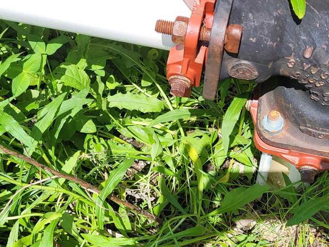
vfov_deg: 26.4
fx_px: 523
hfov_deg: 34.8
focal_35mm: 55
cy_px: 76
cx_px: 135
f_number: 1.8
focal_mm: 5.4
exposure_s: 1/2470
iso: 40
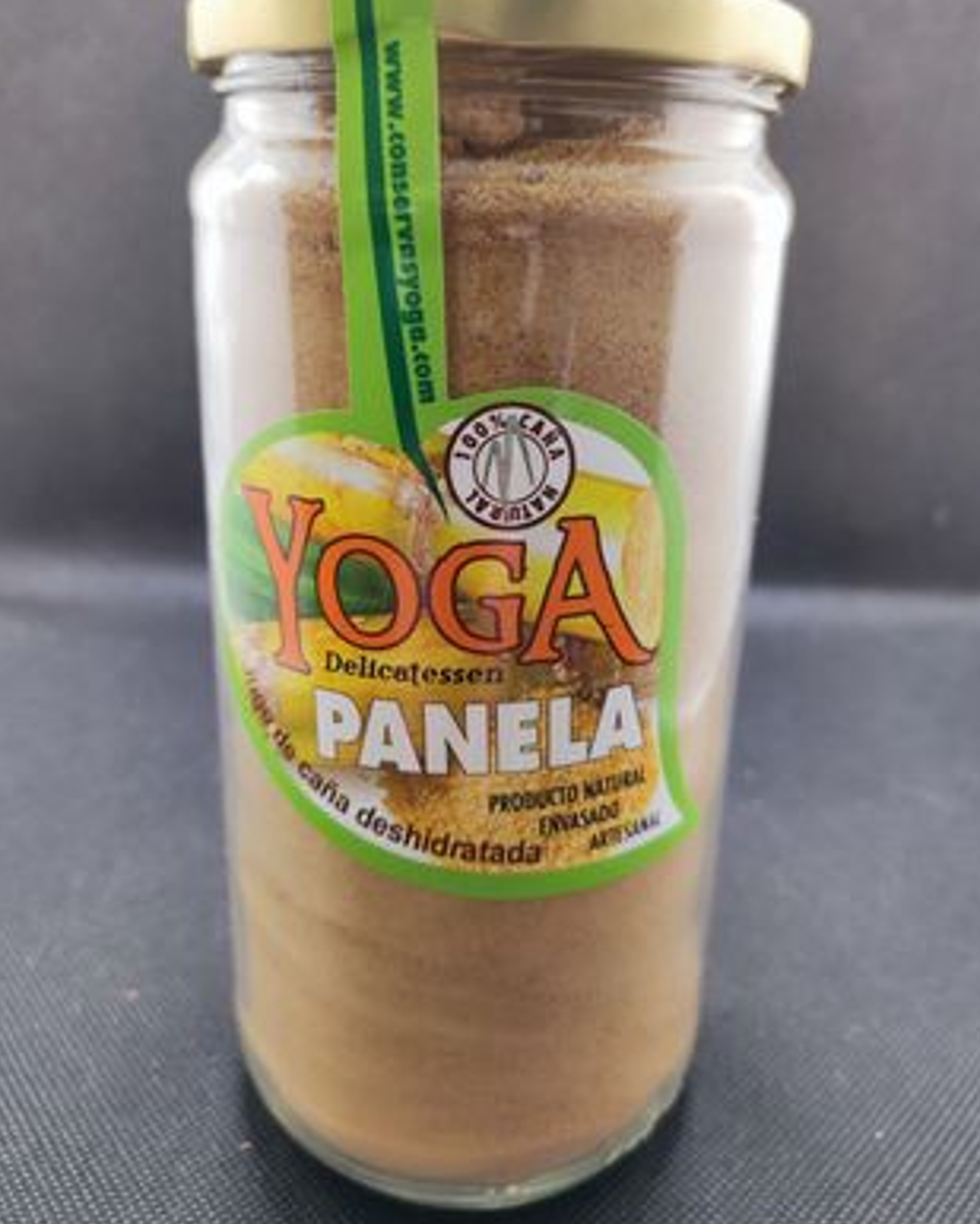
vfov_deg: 64.0
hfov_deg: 53.2
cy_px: 564
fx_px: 979
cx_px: 495
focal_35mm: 27
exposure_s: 1/50
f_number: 1.79
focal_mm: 4.7
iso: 238
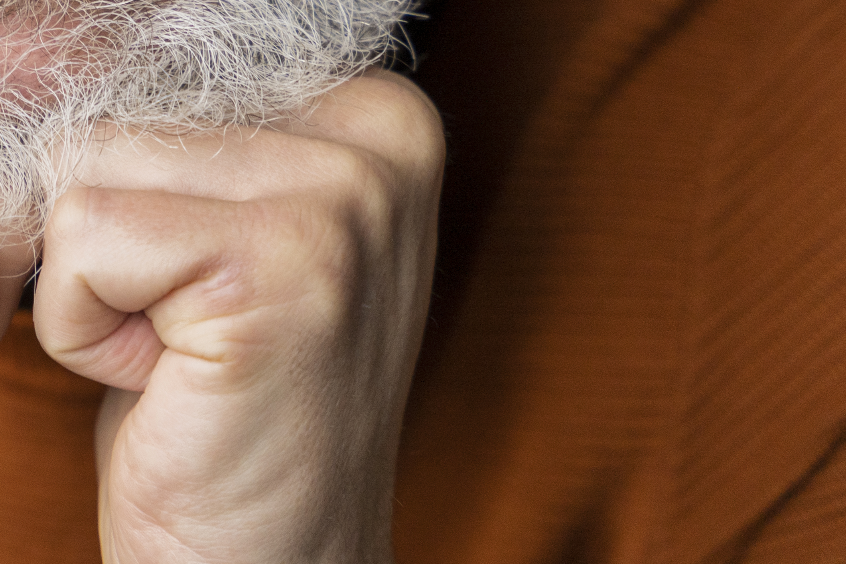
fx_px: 4653
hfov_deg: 10.2
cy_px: -189
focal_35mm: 198
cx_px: -267
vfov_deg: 6.9
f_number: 2.8
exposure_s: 1/100
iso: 500
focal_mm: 70
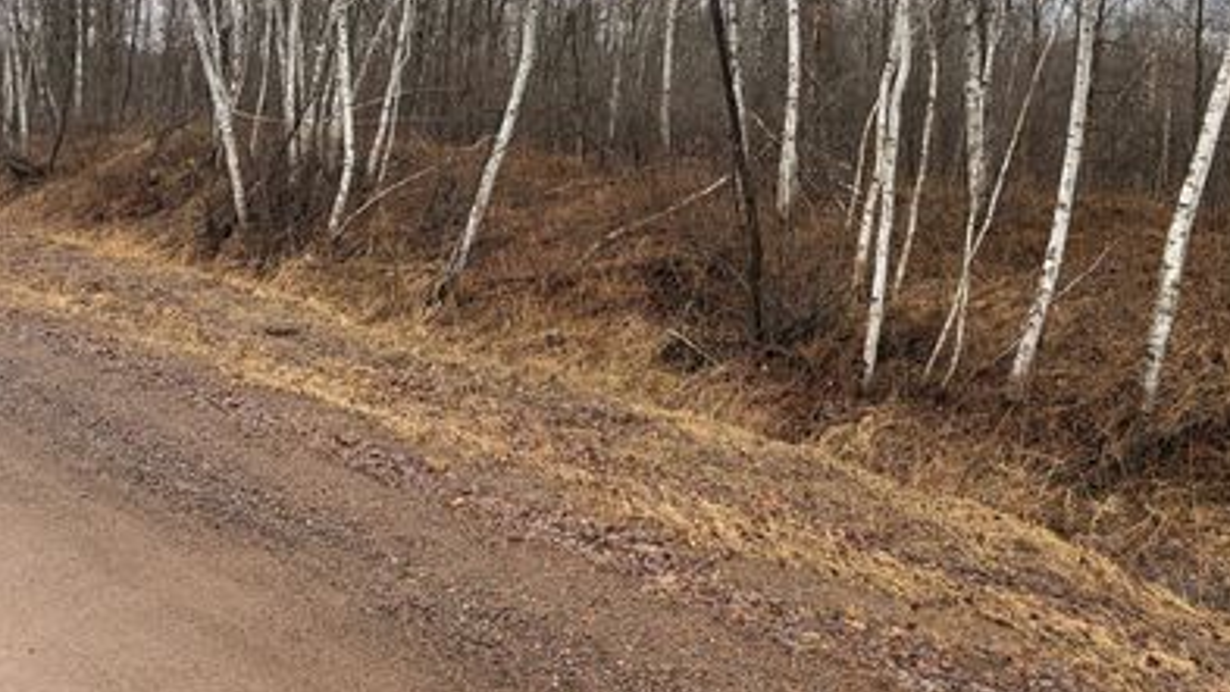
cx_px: 676
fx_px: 1174
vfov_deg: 32.0
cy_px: 142
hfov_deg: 55.2
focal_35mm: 36
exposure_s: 1/267
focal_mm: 5.96
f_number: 1.6
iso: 50
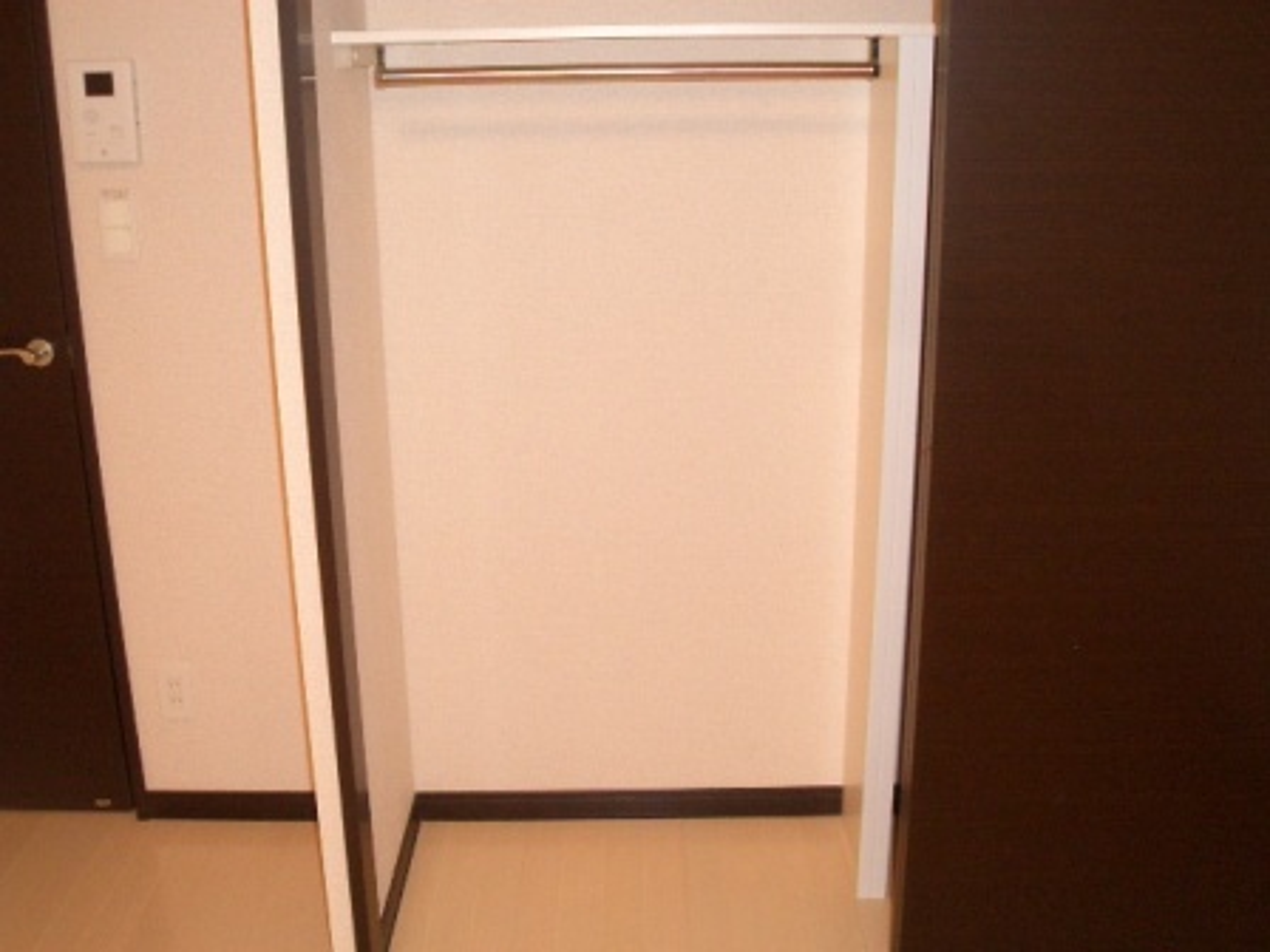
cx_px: 635
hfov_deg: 51.4
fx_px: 1321
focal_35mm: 36
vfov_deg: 39.7
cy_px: 476
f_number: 4
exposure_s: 1/40
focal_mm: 4.8
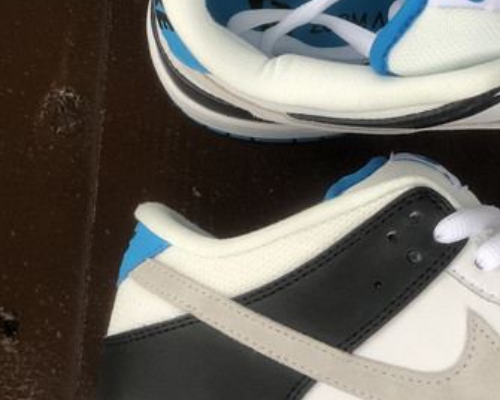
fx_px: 1657
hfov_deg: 16.8
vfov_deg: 13.8
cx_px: 504
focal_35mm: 112
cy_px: 183
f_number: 2.4
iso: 25
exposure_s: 1/60
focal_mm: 6
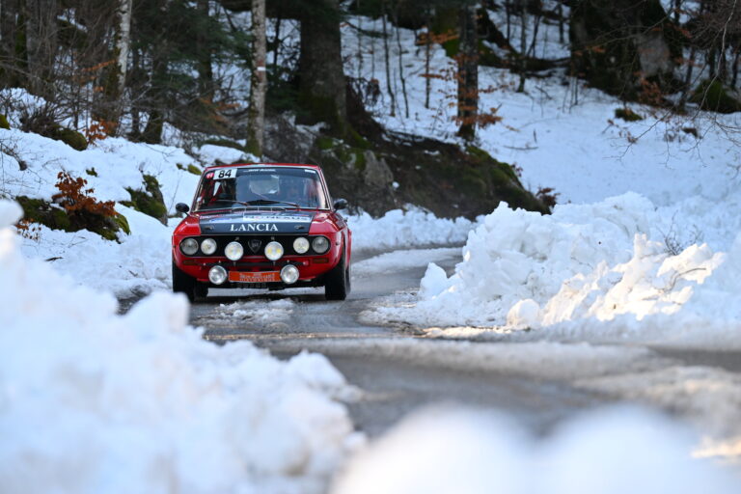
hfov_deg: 5.4
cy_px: 247
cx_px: 370
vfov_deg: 3.6
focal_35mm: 380
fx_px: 7821
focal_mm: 380
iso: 3200
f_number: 6
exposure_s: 1/1250
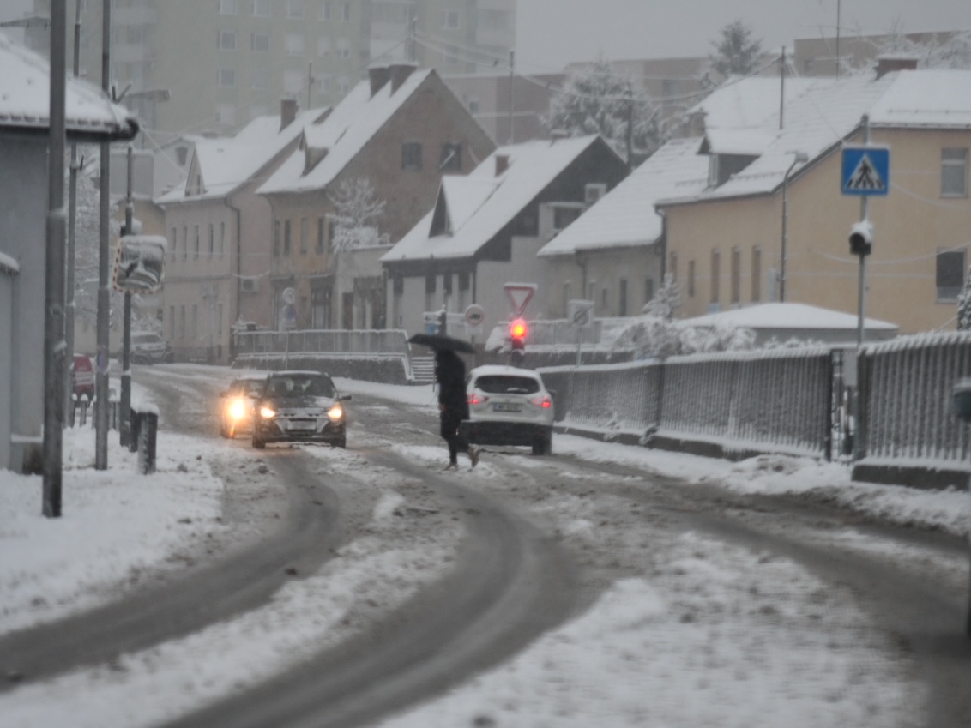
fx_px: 7321
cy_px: 364
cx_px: 509
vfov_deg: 5.7
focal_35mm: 261
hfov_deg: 7.6
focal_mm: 160
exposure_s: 1/1000
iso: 500
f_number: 2.8
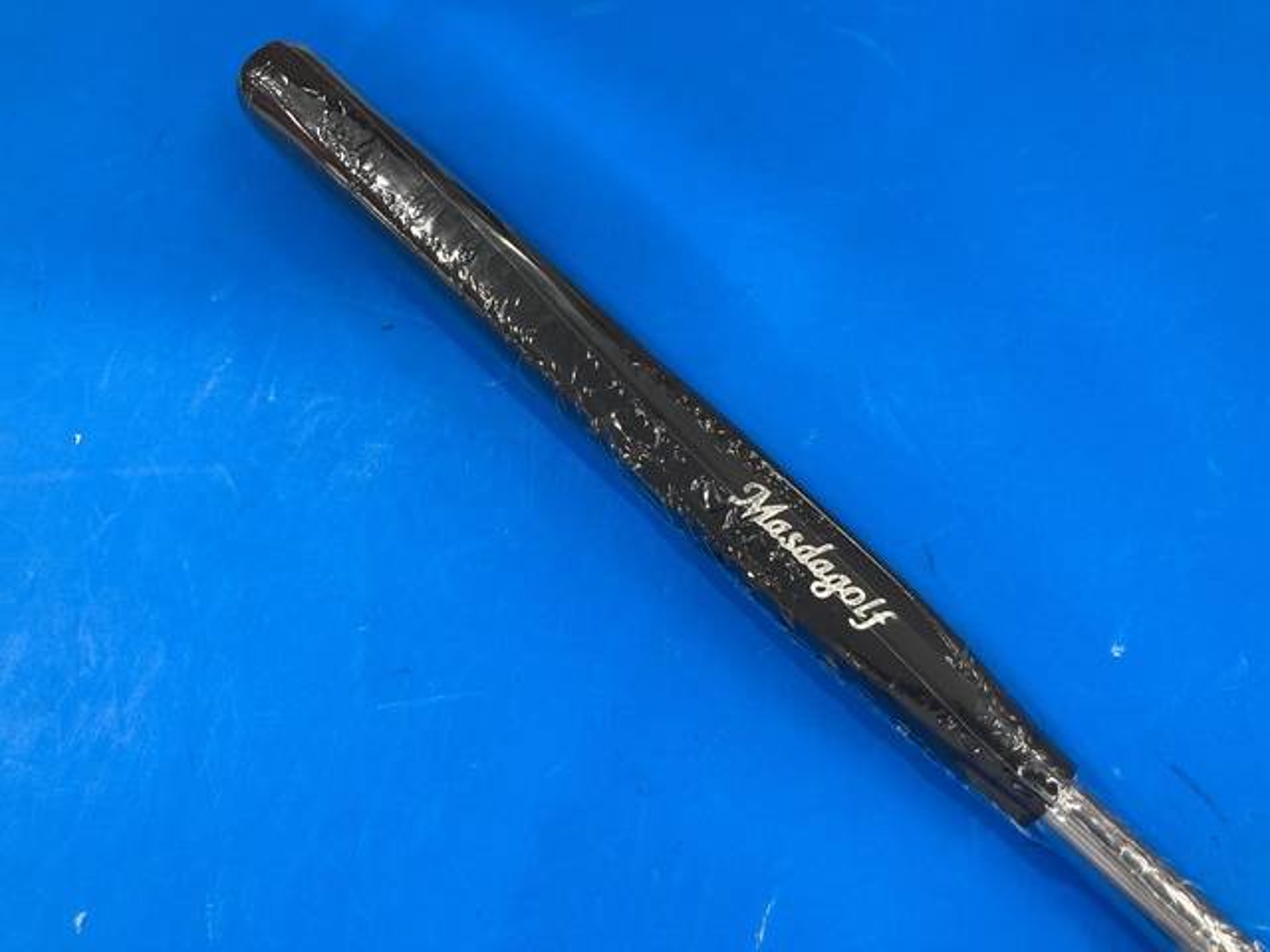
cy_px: 476
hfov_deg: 63.4
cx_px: 635
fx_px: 1027
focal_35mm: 28
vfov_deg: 49.7
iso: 64
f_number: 1.8
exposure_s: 1/50
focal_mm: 3.99
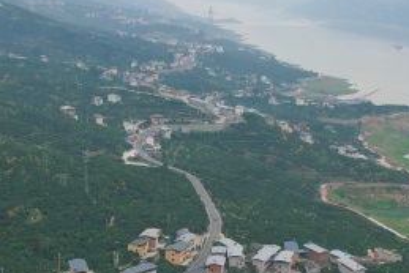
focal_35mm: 73
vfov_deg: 18.7
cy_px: 155
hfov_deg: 27.7
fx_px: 830
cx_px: 197
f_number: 2.8
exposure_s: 1/80
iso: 100
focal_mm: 8.38
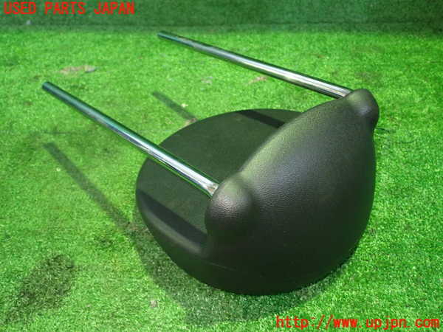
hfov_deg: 51.4
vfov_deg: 39.7
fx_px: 461
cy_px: 166
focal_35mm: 36
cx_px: 222
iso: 800
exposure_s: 1/20
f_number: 2.5
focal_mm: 6.37
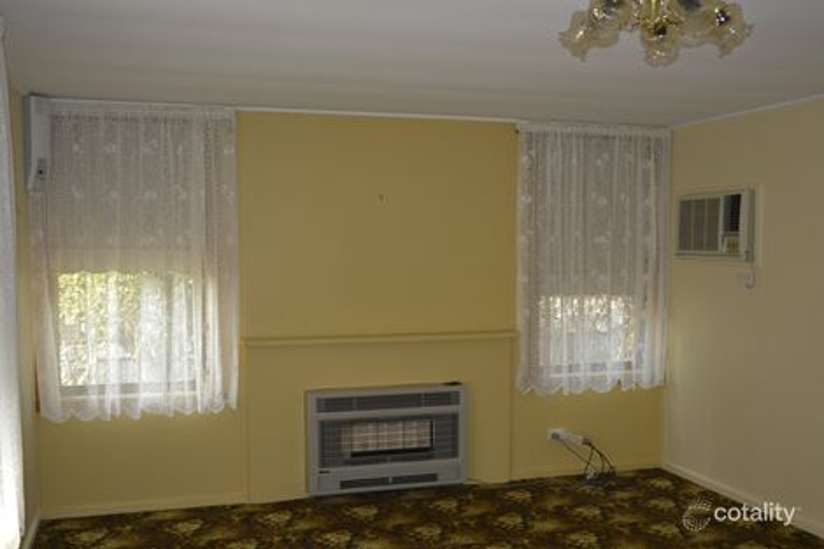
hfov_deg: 57.2
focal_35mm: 33
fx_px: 755
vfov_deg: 39.9
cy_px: 274
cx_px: 412
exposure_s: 1/125
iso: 320
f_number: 4
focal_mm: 22
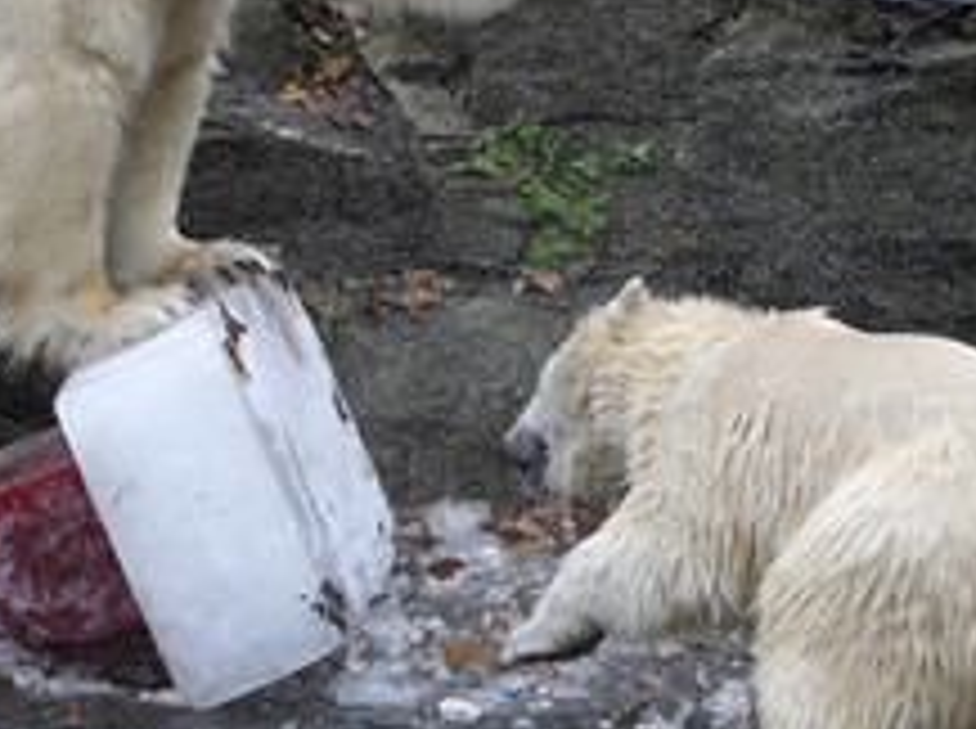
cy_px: 225
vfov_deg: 3.7
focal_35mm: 400
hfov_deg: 5.0
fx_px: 11259
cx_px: 308
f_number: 8
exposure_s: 1/500
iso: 1600
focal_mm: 200
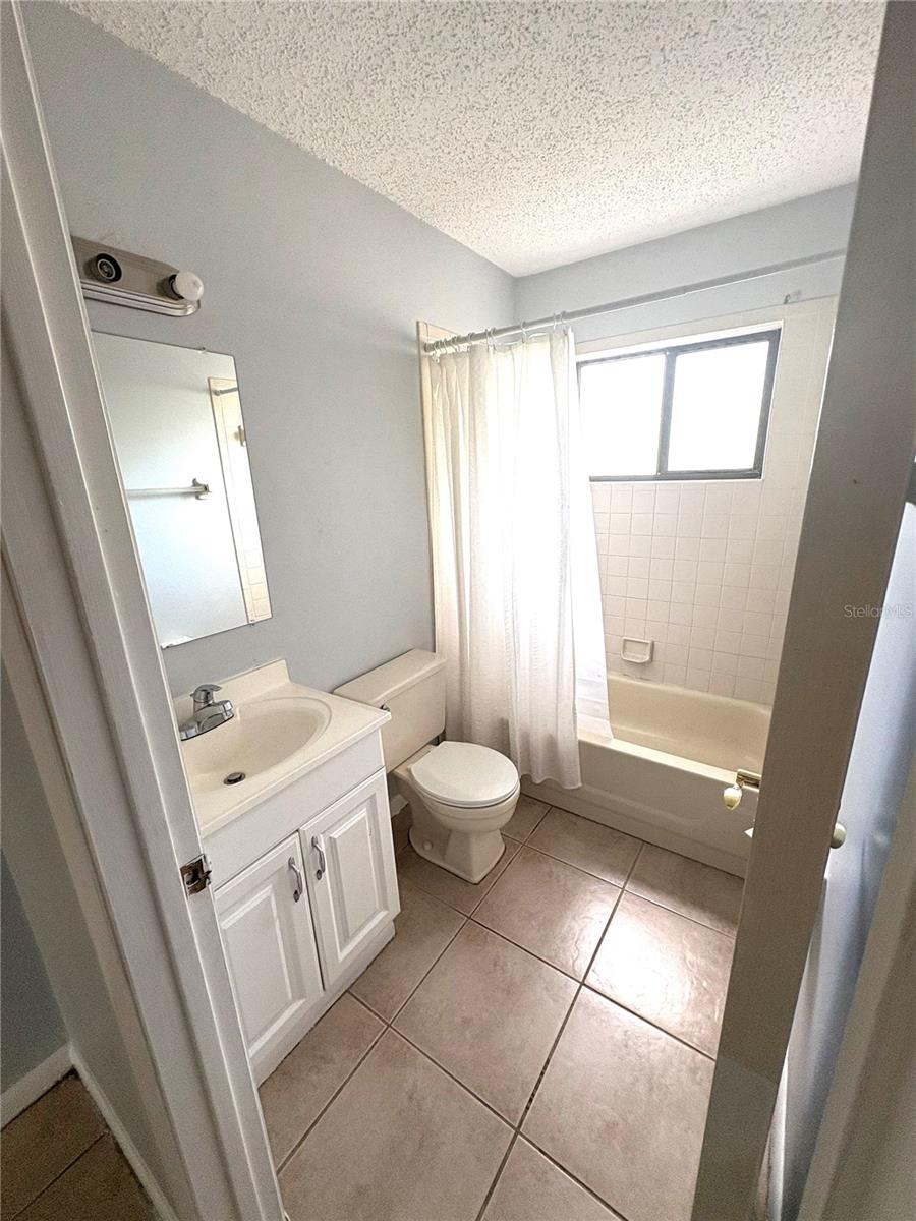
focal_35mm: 14
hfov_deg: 85.7
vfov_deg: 102.1
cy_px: 610
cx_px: 458
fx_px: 494
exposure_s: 1/99
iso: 125
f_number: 2.2
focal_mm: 2.22
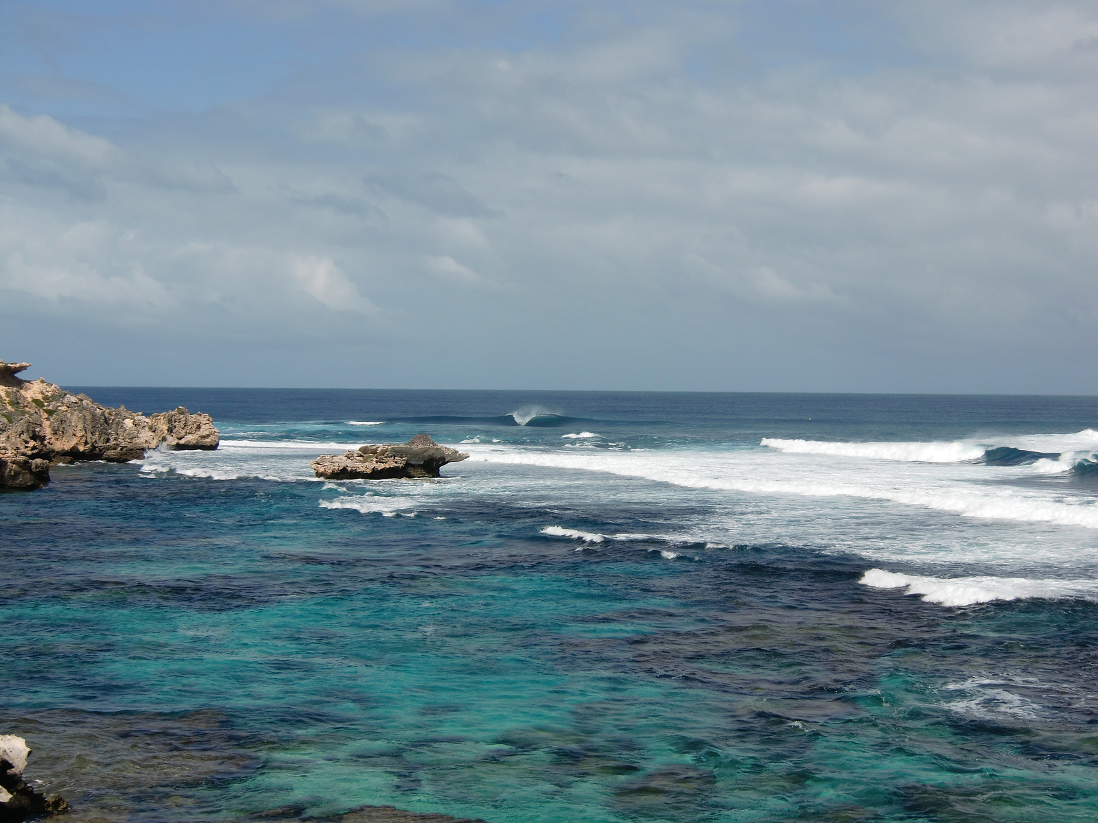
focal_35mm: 55
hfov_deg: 34.9
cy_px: 412
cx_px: 549
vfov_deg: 26.6
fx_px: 1745
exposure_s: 1/200
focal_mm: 9.8
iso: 64
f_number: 9.7
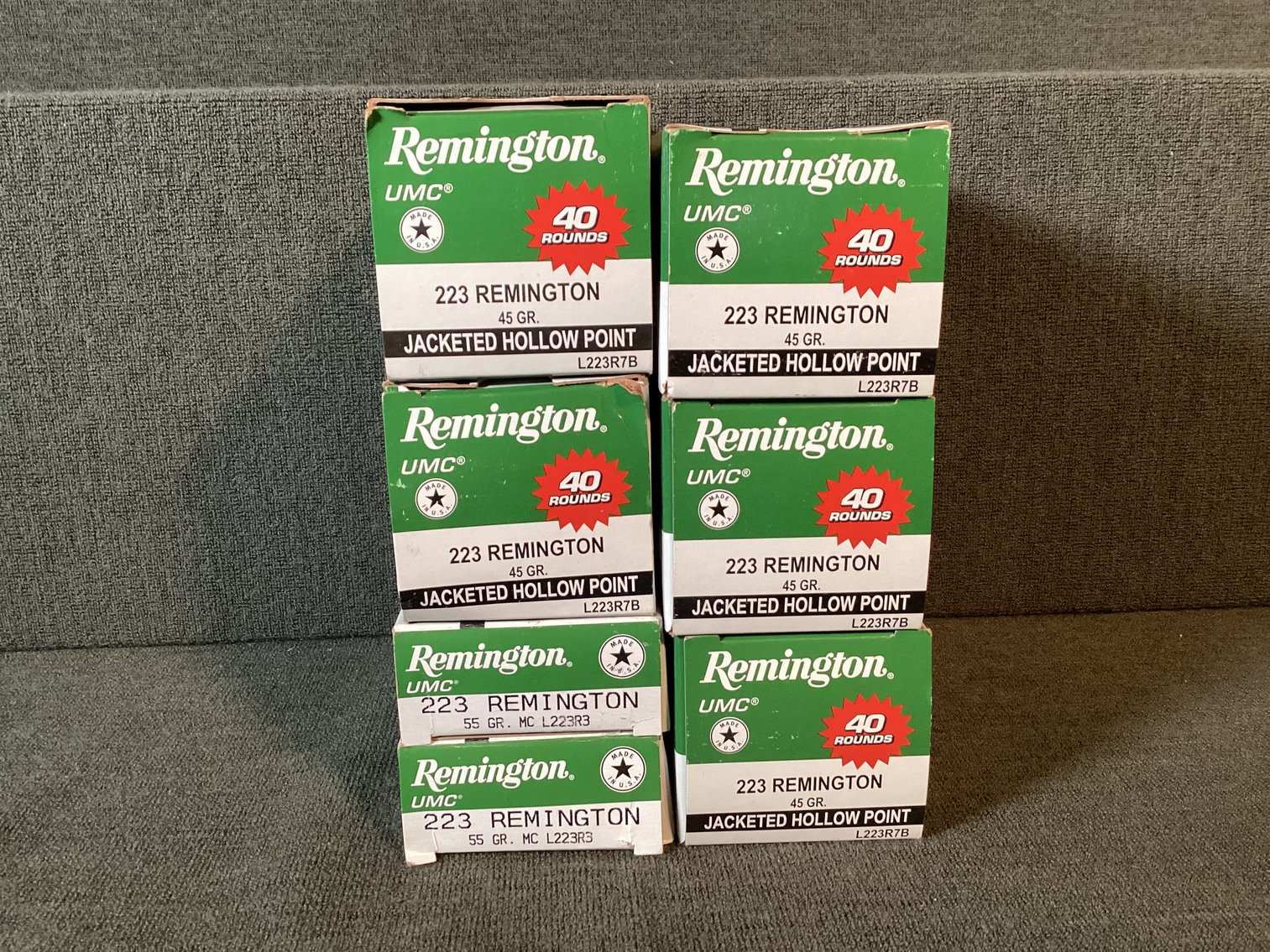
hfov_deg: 58.3
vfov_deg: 45.4
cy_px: 476
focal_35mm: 31
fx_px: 1137
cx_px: 635
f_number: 2.4
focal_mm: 3.3
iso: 250
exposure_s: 1/60
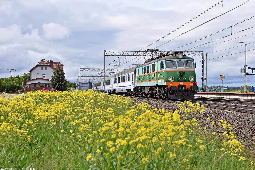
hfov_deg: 41.1
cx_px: 128
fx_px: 340
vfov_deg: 28.1
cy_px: 85
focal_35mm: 48
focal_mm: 32
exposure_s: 1/400
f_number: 5.6
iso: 100
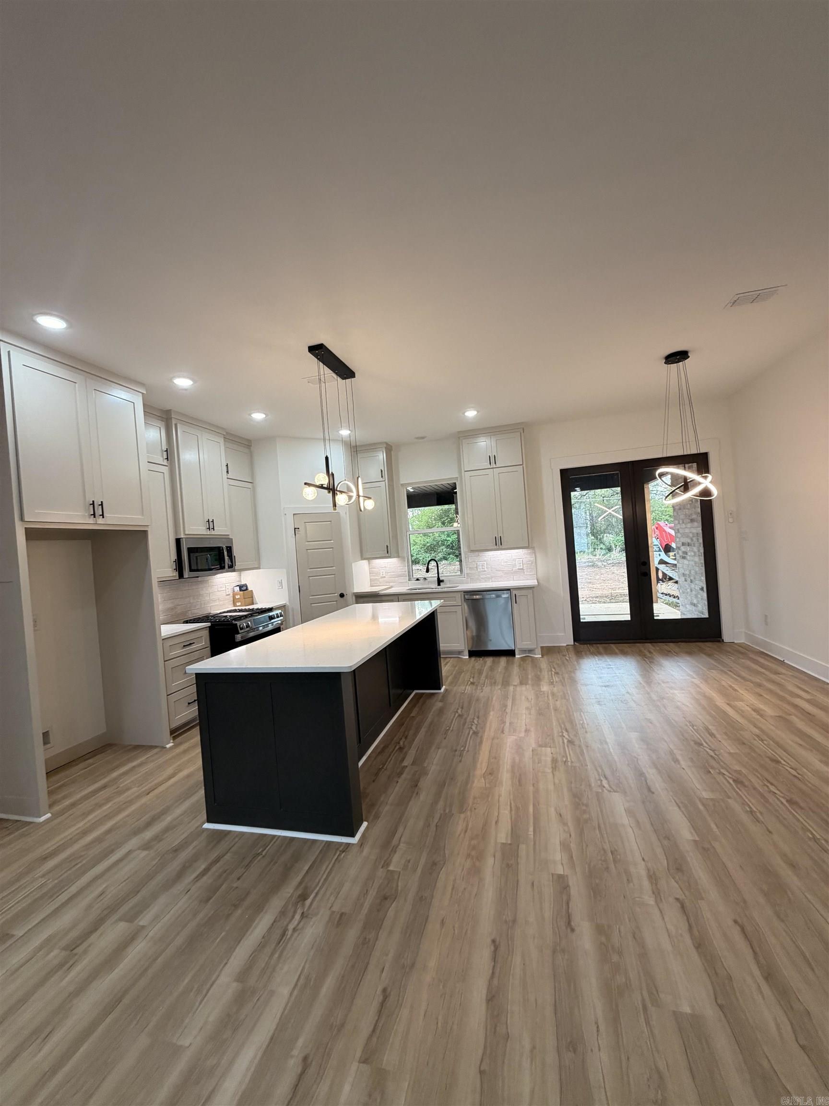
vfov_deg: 102.1
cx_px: 414
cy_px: 553
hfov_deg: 85.7
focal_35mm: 14
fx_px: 447
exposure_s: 1/120
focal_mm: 2.22
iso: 200
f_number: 2.2
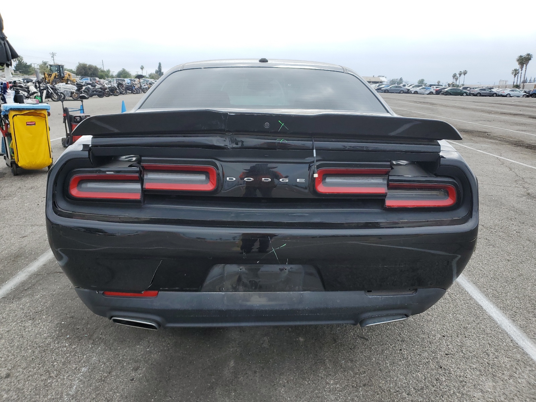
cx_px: 268
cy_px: 201
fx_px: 403
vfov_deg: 53.1
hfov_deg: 67.3
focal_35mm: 26
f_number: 1.5
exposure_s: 1/1250
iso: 50
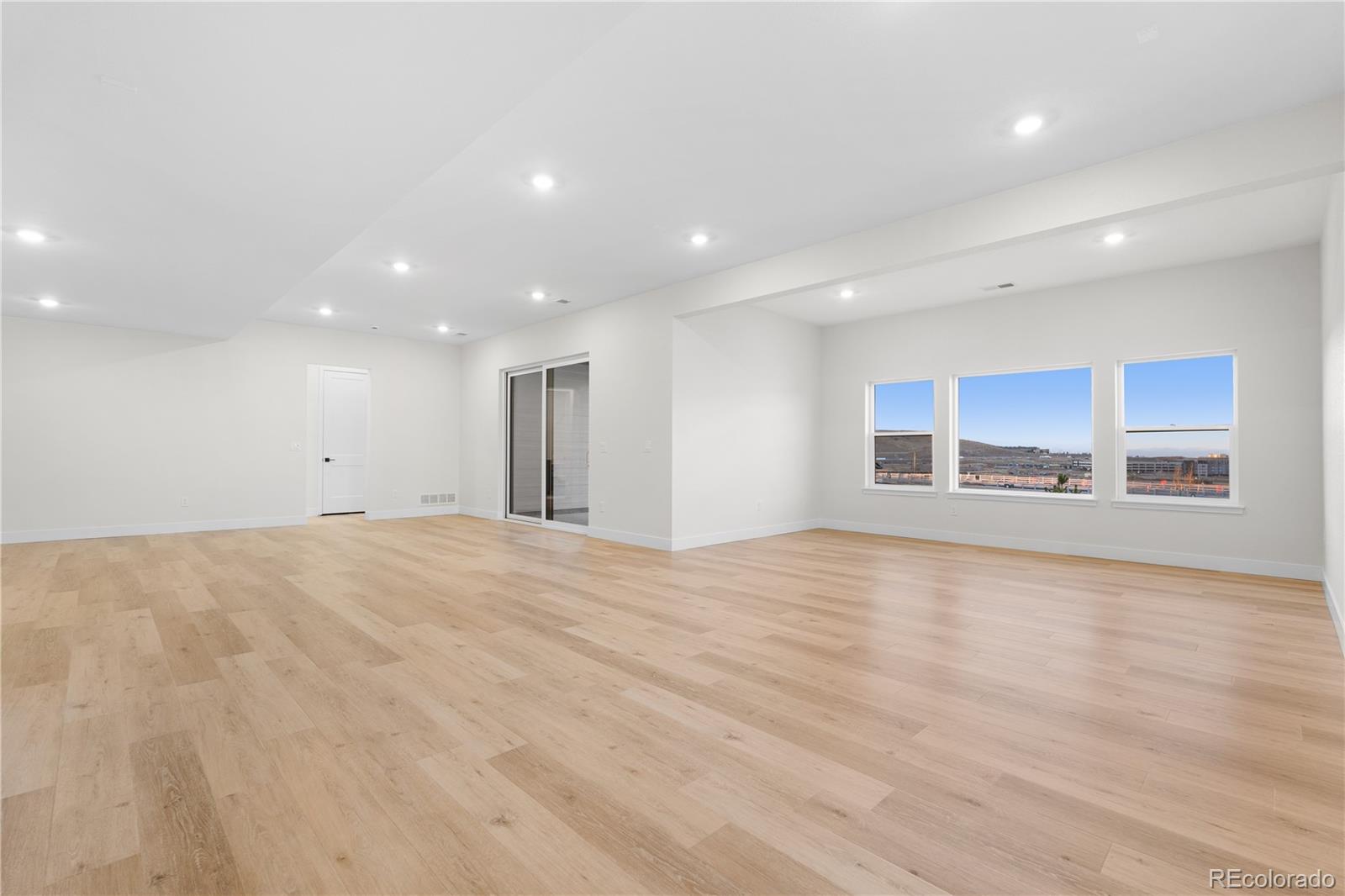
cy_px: 448
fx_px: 616
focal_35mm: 16
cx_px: 672
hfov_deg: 95.0
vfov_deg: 72.0
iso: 160
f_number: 8
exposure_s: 1/4
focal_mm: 16.5
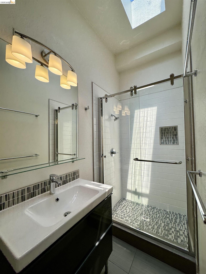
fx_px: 111
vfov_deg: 102.1
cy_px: 137
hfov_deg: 85.7
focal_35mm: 14
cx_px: 103
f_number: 2.2
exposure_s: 1/327
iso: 40
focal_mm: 2.22
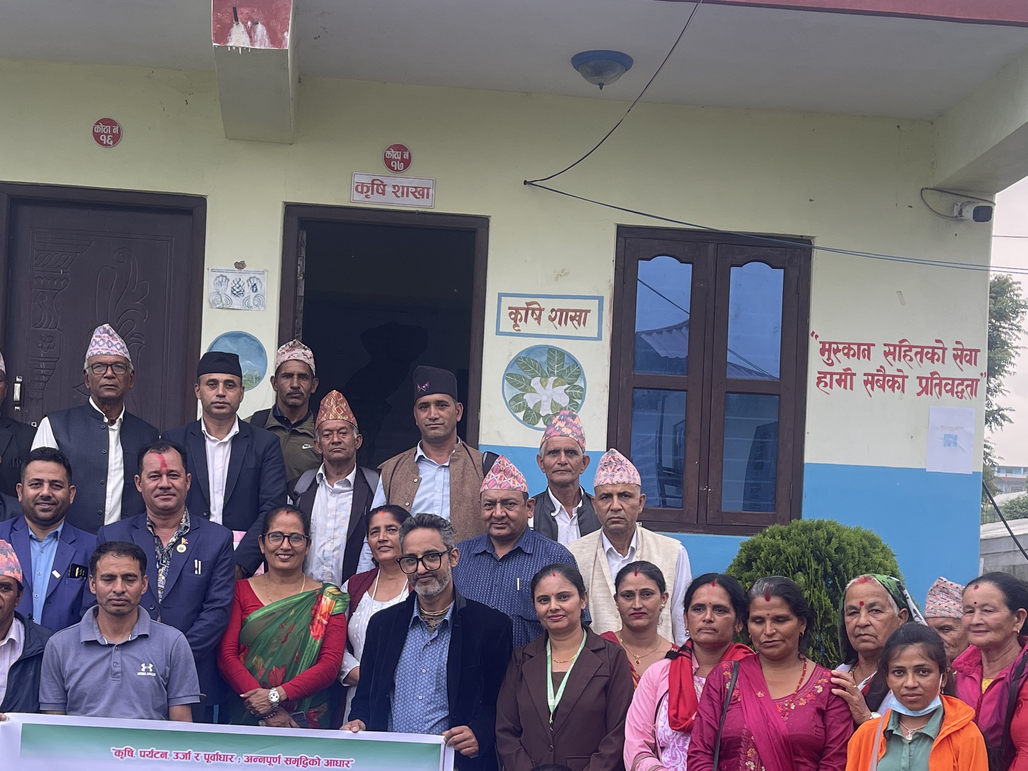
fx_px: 1485
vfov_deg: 28.7
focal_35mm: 50
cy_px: 582
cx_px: 489
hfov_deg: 38.2
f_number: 1.6
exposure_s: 1/121
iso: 64
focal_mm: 5.1
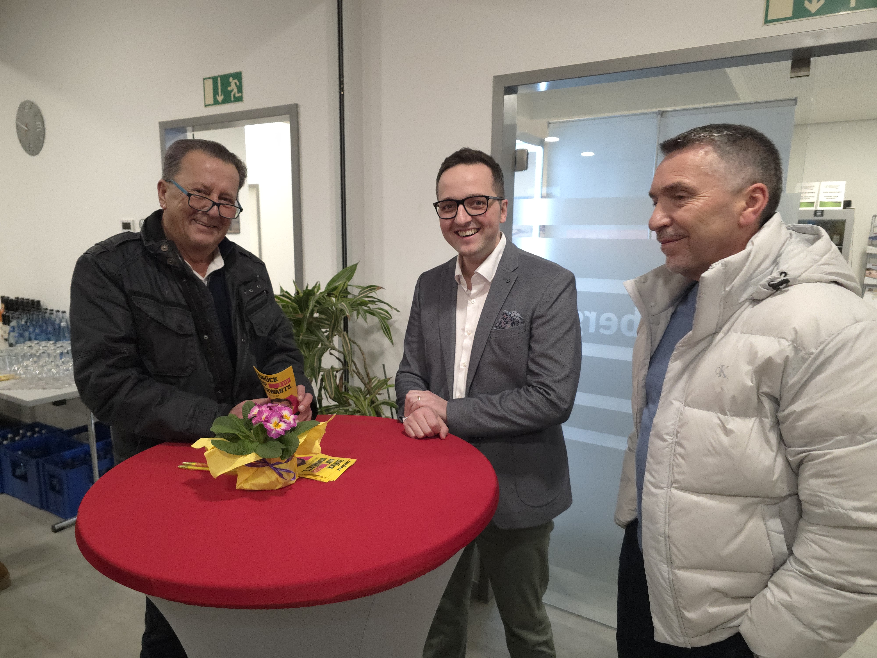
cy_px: 329
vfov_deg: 58.9
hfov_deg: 73.9
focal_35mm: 23
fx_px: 583
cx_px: 438
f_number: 1.7
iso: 640
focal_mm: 6.3
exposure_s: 1/125
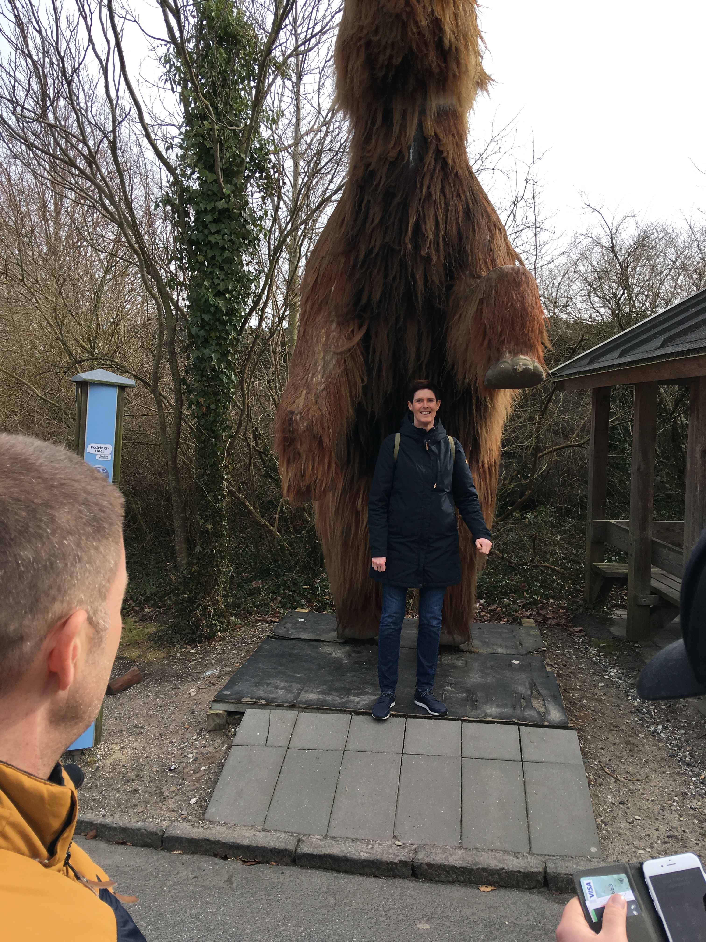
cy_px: 471
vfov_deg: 61.7
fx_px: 789
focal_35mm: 29
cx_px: 353
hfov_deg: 48.2
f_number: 2.2
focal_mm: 4.15
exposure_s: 1/569
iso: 25
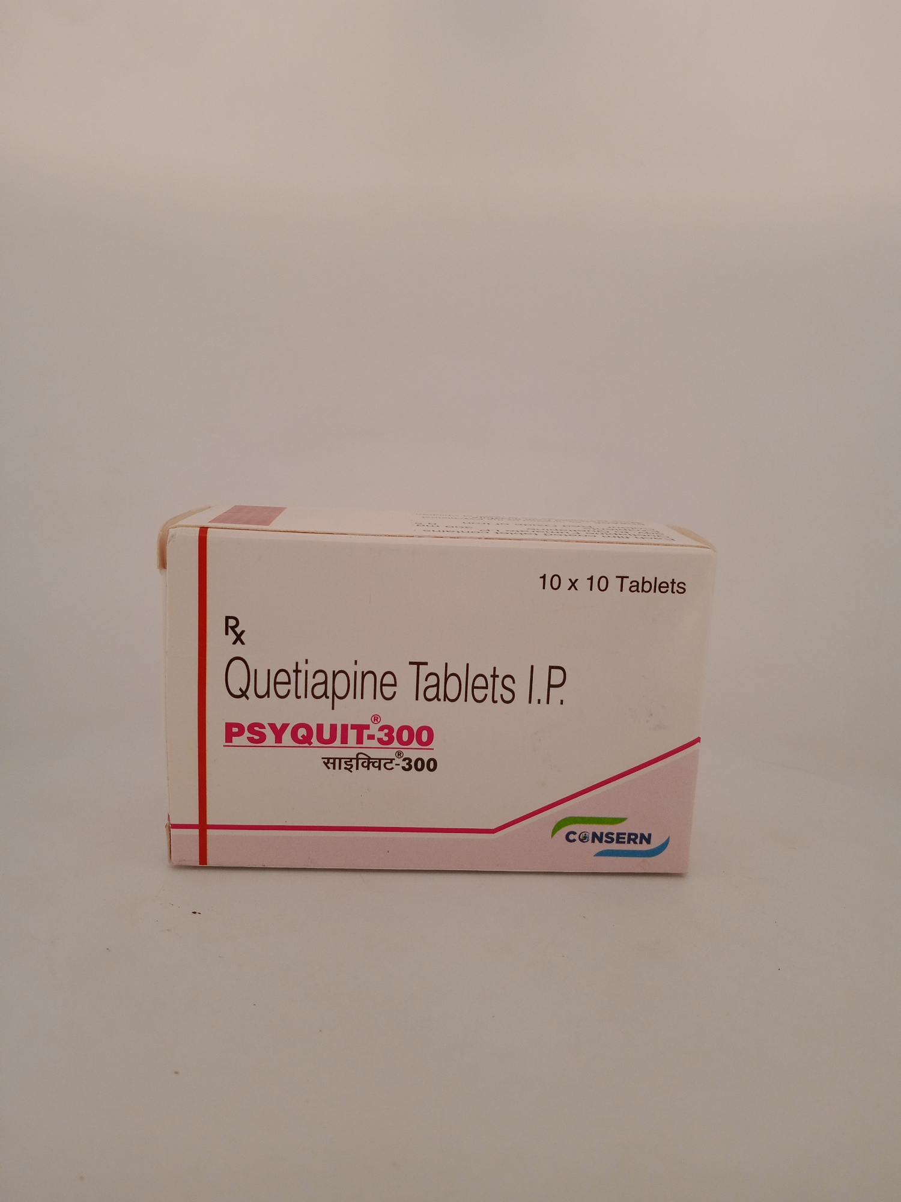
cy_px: 601
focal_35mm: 28
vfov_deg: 63.4
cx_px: 450
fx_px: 972
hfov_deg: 49.7
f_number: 2.2
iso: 100
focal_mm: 3.43
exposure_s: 1/316
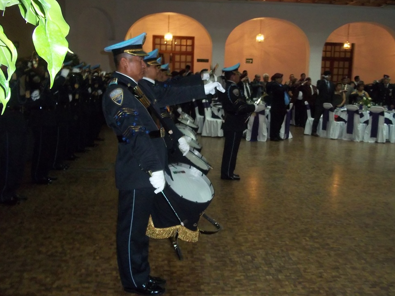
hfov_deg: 49.0
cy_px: 141
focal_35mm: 38
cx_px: 203
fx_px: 434
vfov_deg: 37.7
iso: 400
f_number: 3.1
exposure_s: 1/30
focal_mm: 6.5
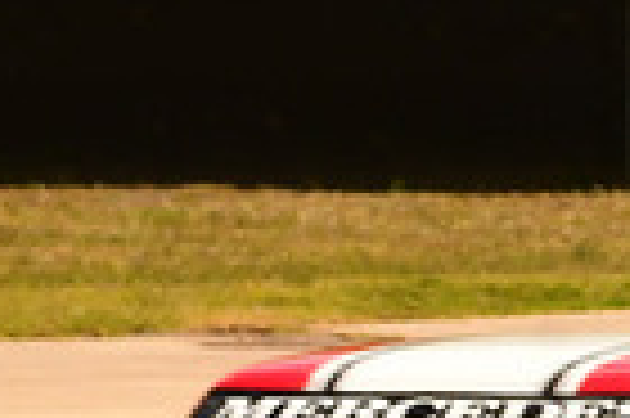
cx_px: -387
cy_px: 405
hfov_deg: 1.0
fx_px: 37563
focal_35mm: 2149
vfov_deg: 0.6
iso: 320
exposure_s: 1/640
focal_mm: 250
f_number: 11
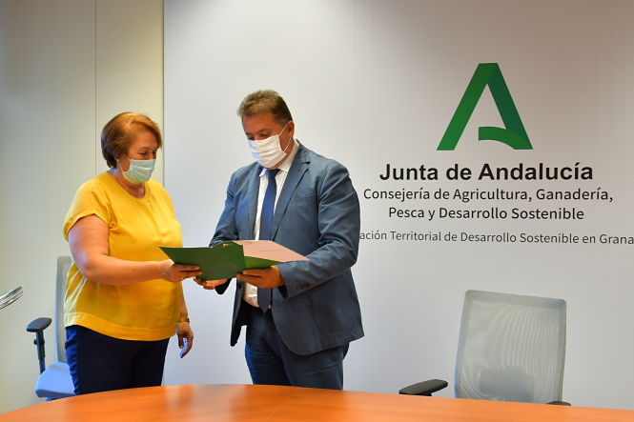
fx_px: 634
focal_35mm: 36
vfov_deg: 36.9
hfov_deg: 53.1
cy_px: 211
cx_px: 317
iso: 400
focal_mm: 24
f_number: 3.8
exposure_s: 1/40
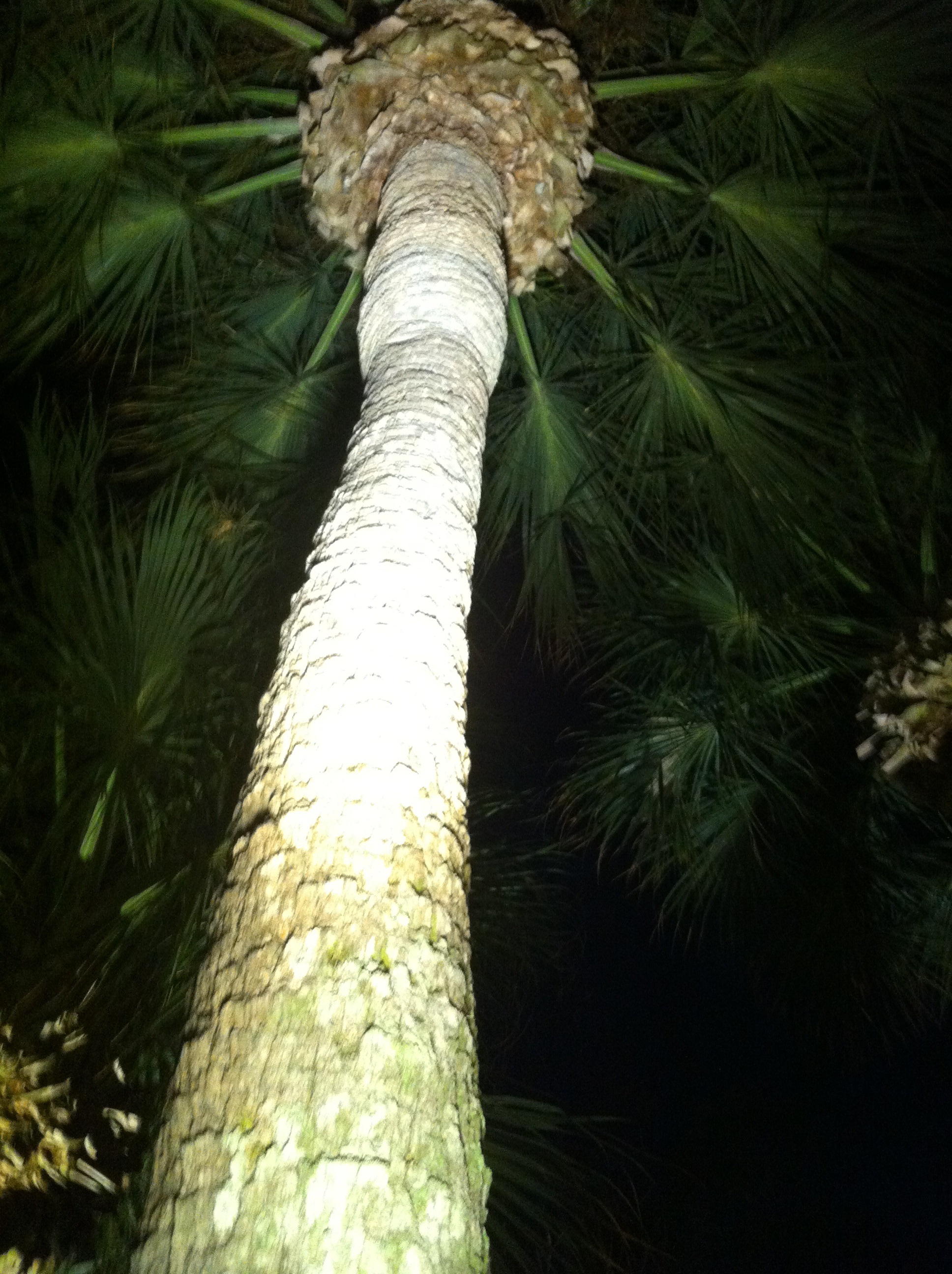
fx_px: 1287
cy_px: 637
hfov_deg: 40.6
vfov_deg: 52.7
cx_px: 476
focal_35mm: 35
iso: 500
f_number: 2.8
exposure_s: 1/15
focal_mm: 3.85
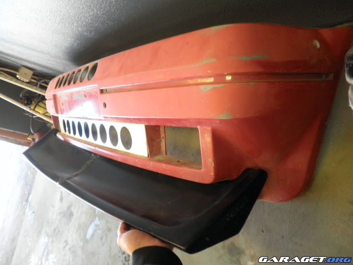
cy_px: 132
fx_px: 265
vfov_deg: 53.1
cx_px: 176
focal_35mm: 26
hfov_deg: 67.3
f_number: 2.6
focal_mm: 4.65
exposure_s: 1/13
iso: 160
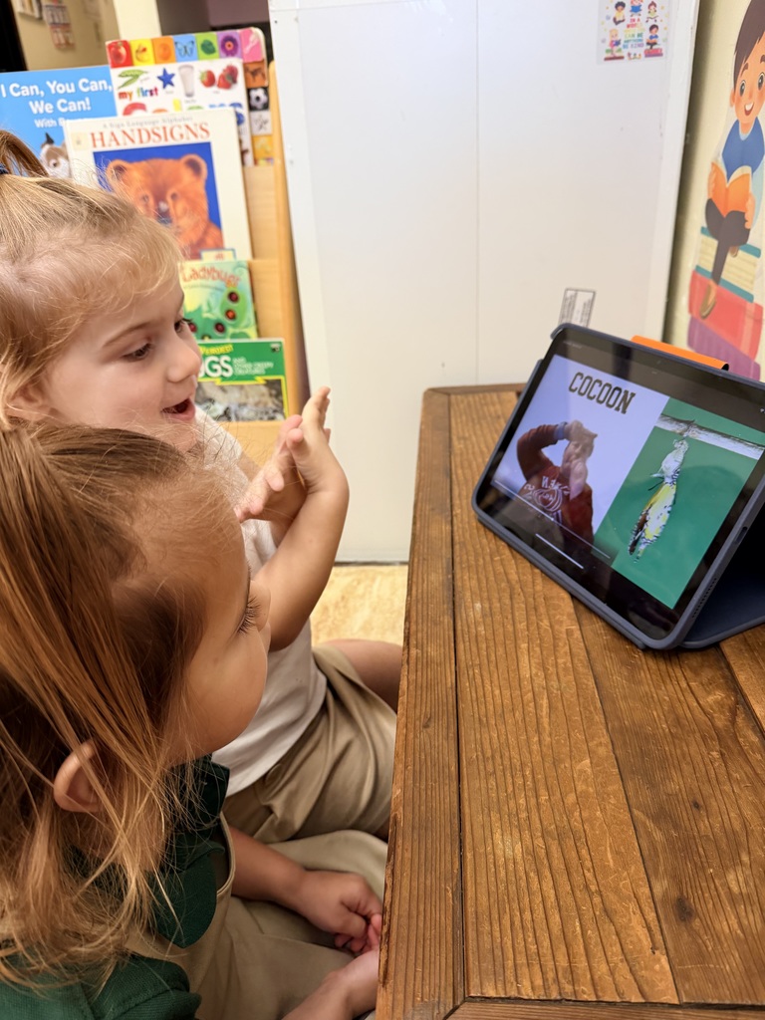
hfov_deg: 56.8
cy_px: 510
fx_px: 707
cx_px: 382
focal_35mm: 24
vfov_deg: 71.6
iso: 200
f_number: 1.78
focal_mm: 6.76
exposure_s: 1/120
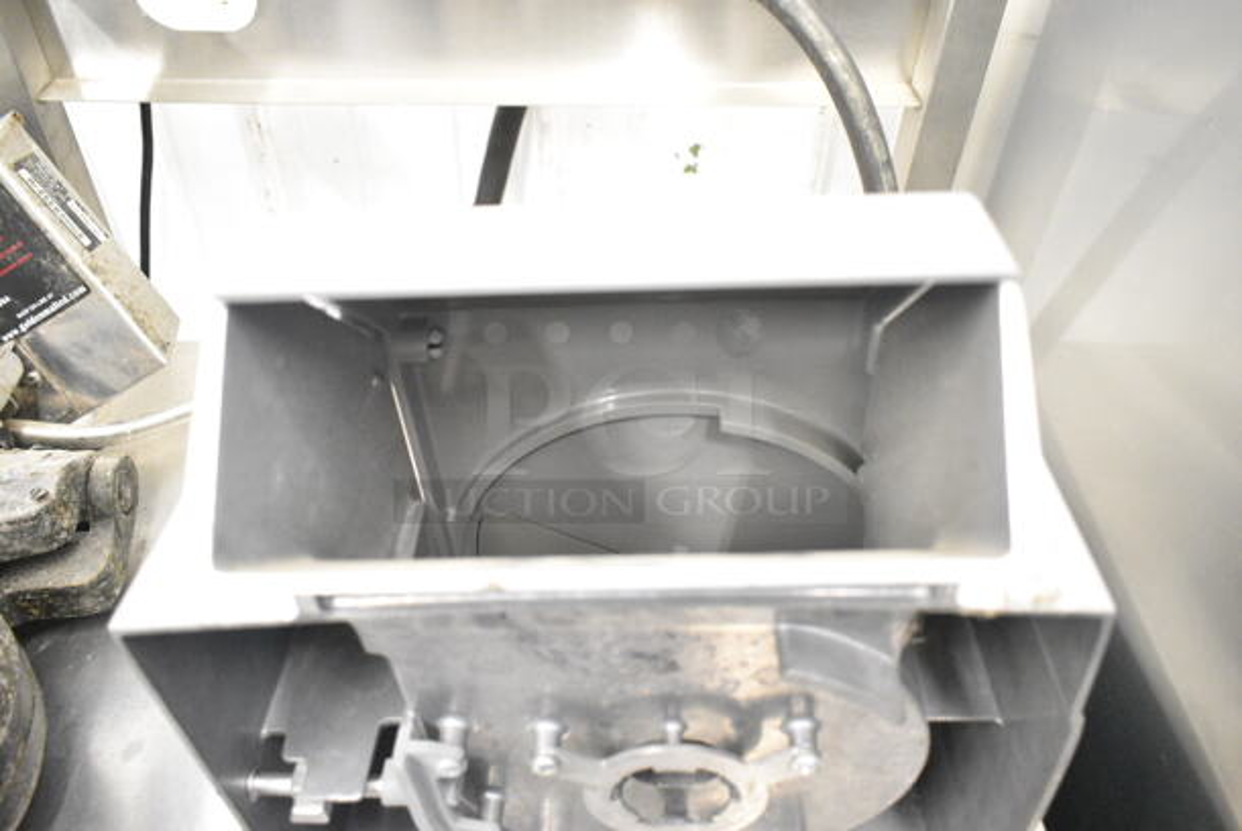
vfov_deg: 48.0
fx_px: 932
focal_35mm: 27
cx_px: 621
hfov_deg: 67.3
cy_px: 416
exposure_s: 1/80
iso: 6400
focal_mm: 18
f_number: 3.5
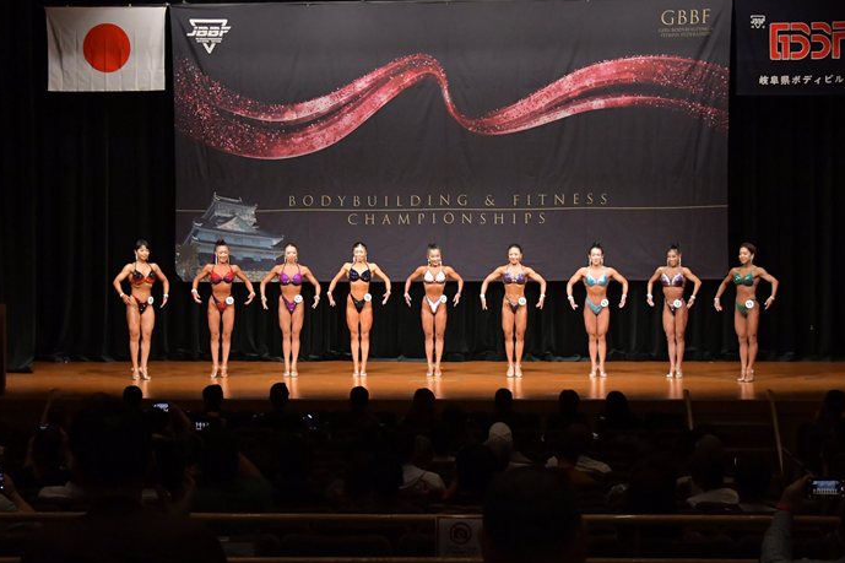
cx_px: 402
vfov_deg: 16.8
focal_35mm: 81
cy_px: 258
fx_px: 1901
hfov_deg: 25.1
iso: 6400
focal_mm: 48
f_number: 5.6
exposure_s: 1/400
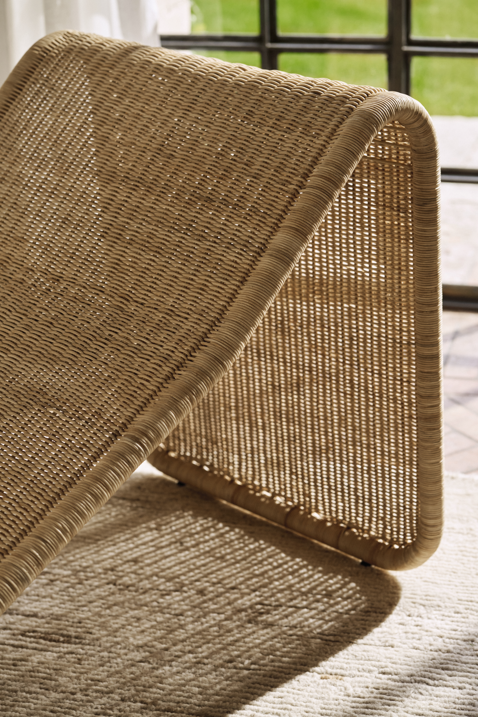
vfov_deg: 23.9
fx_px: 1693
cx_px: 239
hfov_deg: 16.1
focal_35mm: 85
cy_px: 358
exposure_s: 1/125
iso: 640
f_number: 5.6
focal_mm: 85
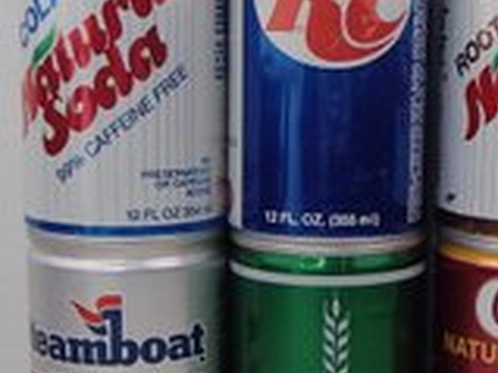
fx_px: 1150
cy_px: 224
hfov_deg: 24.0
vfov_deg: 18.4
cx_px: 412
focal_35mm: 80
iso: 160
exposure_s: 1/160
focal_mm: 6.64
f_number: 4.7
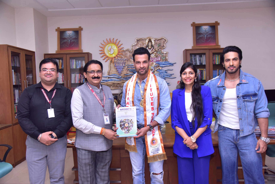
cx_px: 138
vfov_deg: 43.6
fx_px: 229
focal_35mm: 30
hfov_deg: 61.9
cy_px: 92
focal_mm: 30
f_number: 4.5
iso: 800
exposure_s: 1/125
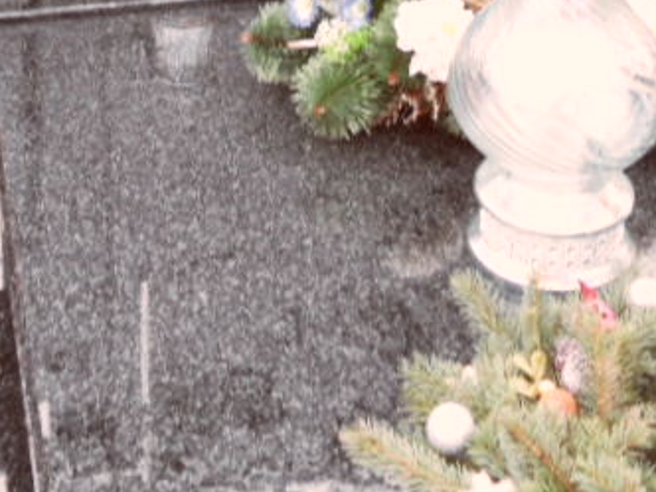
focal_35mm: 74
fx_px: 1402
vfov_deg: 17.9
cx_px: 314
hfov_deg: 26.3
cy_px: -231
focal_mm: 3.9
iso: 100
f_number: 3.2
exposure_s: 1/45
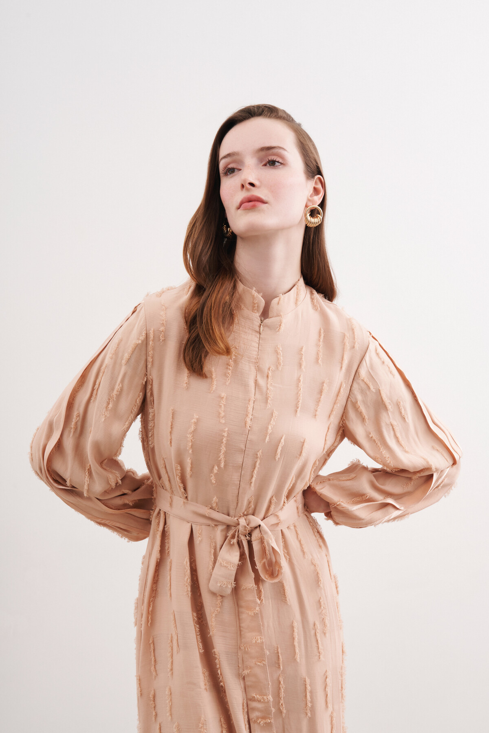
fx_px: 1426
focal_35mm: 70
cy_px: 366
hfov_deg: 19.5
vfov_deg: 28.8
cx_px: 244
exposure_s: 1/160
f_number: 11
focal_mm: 70
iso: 400
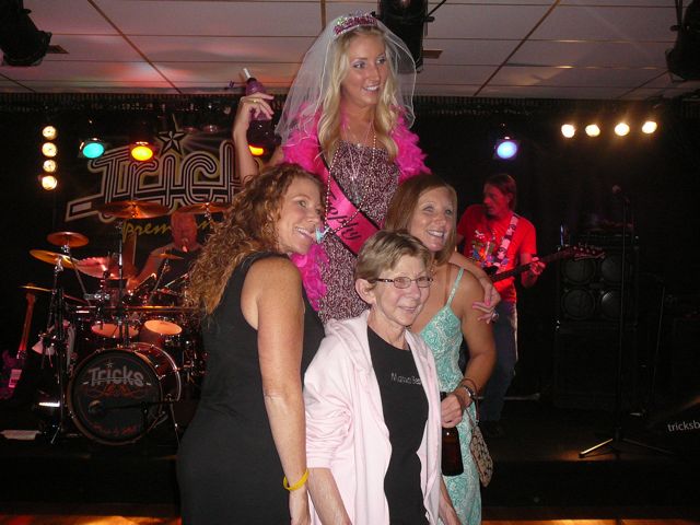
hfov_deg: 52.6
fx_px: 708
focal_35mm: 35
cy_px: 262
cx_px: 350
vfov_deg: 40.7
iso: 200
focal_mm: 5.2
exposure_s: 1/30
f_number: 2.8
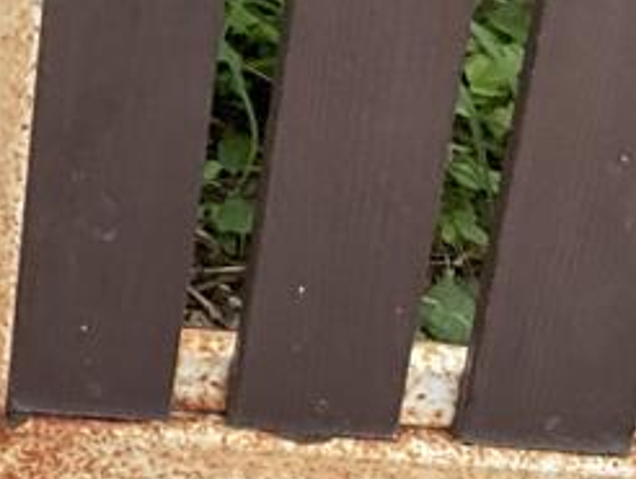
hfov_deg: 12.3
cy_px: -383
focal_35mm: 135
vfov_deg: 10.4
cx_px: -774
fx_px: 2483
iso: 16
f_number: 1.8
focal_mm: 3
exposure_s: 1/372
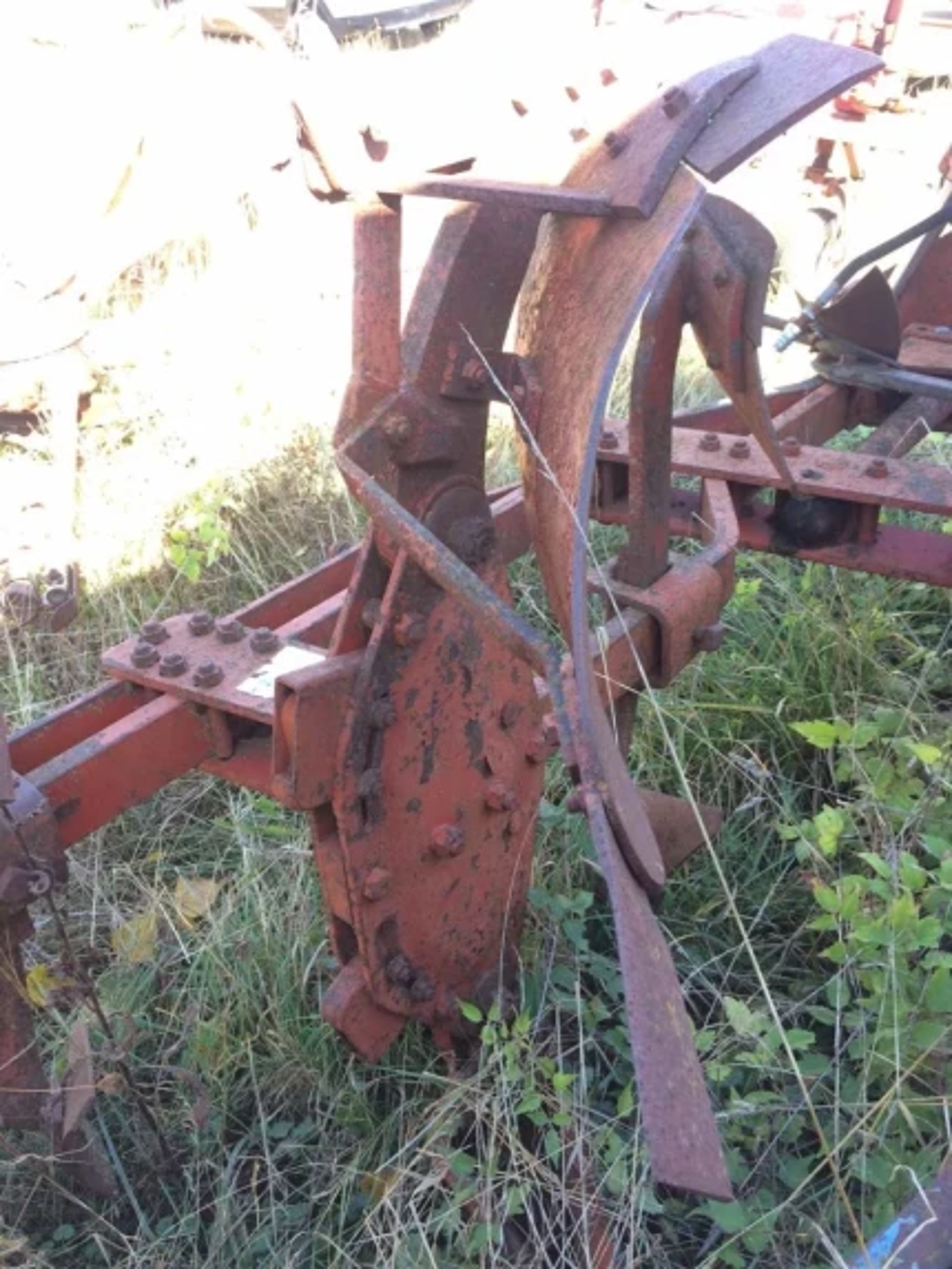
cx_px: 476
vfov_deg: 61.6
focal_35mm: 29
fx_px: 1063
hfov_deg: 48.2
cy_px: 634
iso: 40
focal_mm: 4.15
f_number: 2.2
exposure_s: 1/100
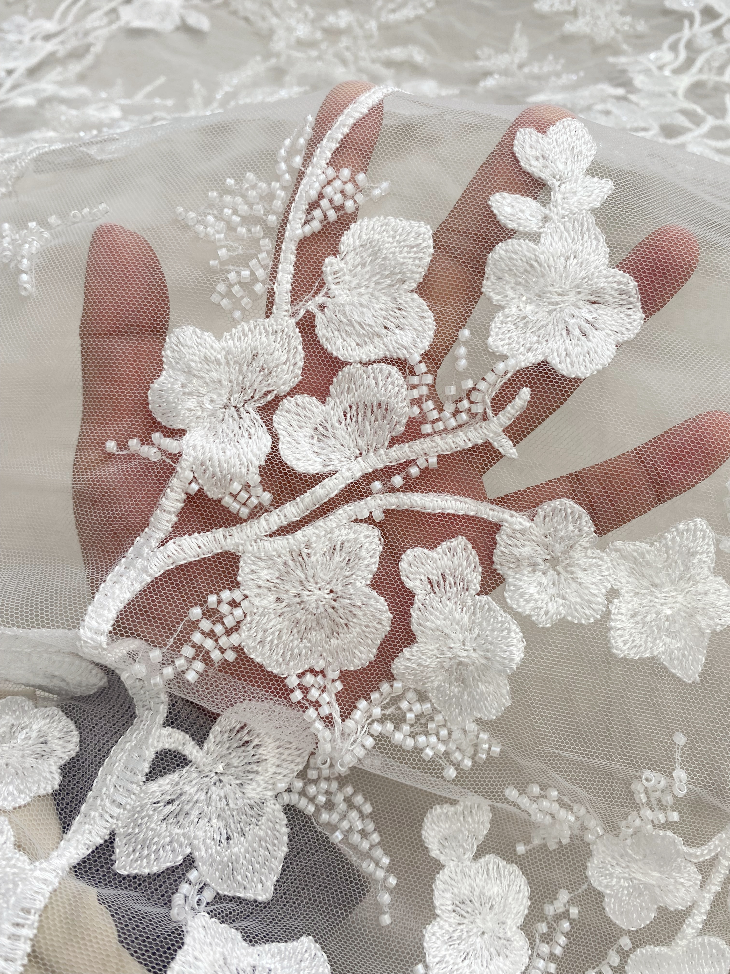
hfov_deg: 53.1
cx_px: 365
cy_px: 487
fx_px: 731
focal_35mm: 26
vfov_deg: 67.3
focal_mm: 4.25
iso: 32
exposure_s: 1/116
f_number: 1.8
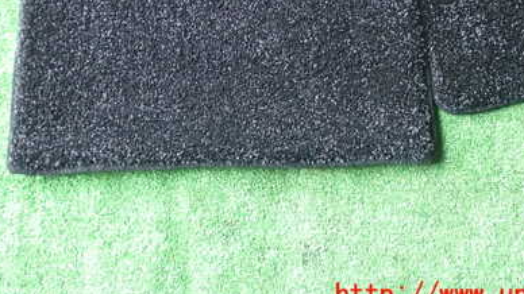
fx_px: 889
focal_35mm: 64
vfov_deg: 18.4
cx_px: 235
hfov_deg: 32.8
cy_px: 9
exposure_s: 1/40
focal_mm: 6.83
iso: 500
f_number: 2.7
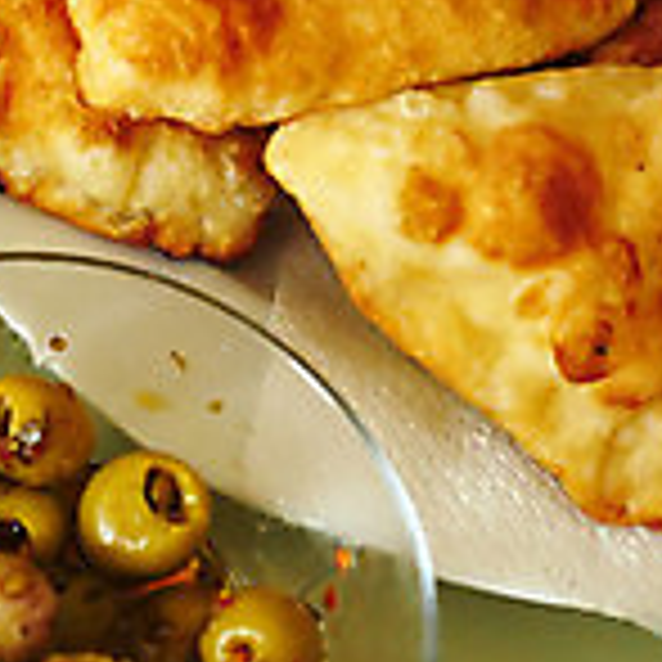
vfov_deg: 11.7
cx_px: -272
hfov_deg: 11.5
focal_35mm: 147
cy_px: -117
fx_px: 3181
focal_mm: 23
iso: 500
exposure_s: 1/60
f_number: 2.8
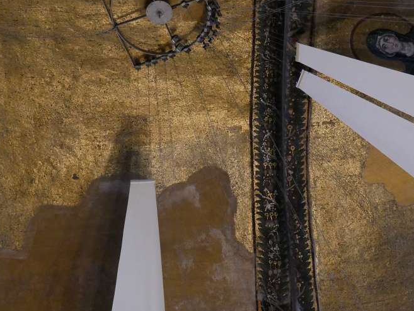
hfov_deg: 21.5
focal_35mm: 91
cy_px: 79
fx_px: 1089
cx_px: 240
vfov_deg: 16.2
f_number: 4.7
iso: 3200
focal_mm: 28
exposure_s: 1/40
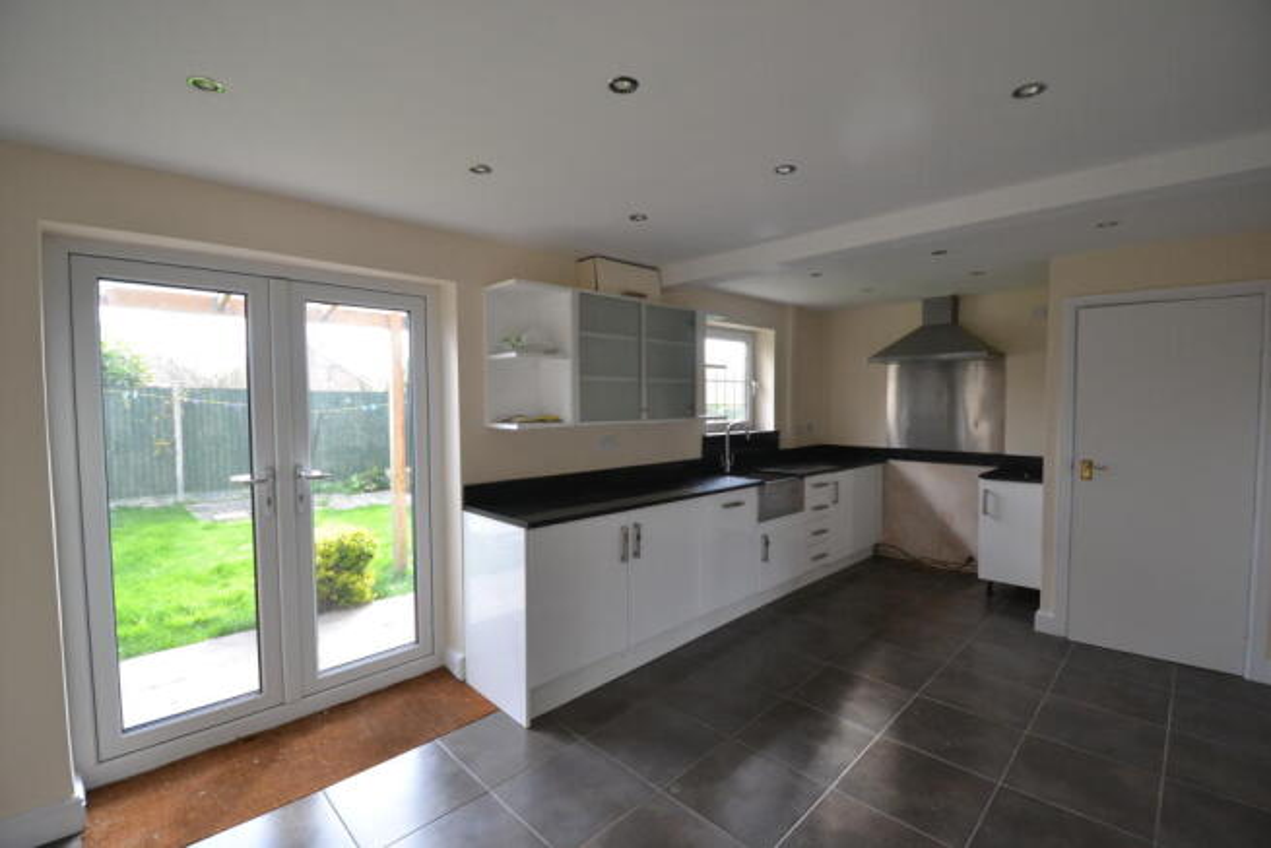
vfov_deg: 77.4
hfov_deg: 100.4
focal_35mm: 15
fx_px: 530
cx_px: 636
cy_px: 424
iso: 800
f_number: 3.5
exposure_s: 1/320
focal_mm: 10
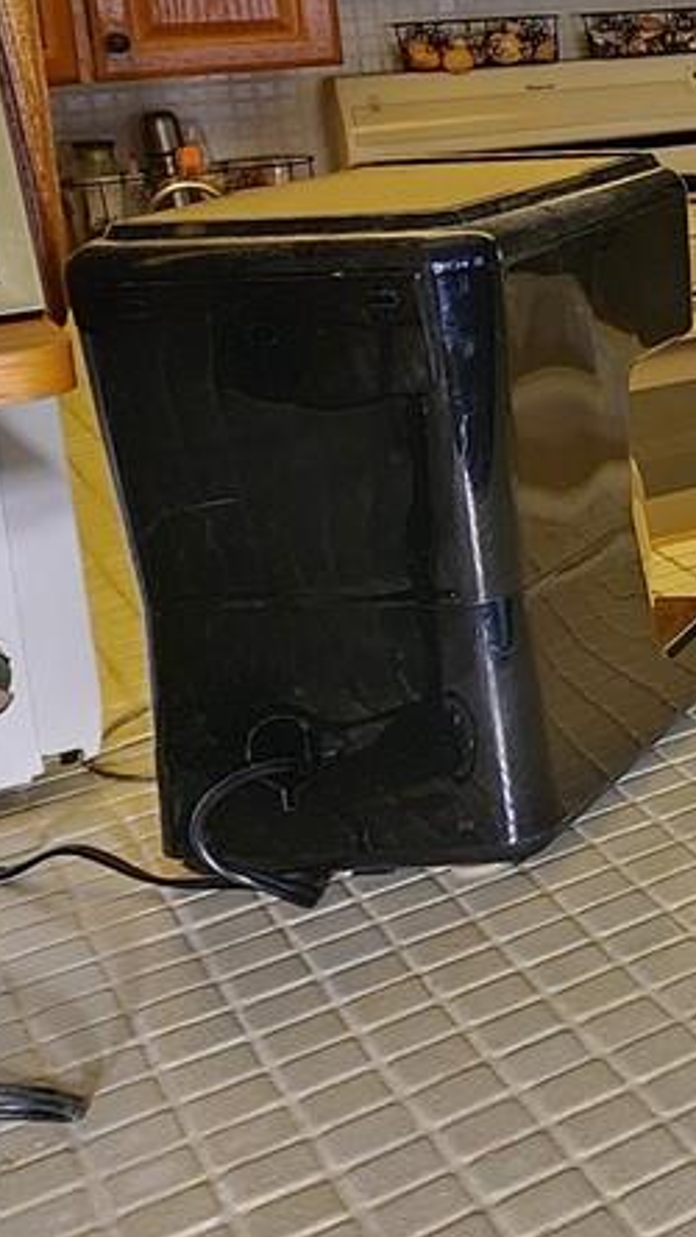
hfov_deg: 15.8
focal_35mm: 51
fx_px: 1672
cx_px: 1542
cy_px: 170
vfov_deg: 38.3
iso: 100
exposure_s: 1/60
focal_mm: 2.2
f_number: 2.2
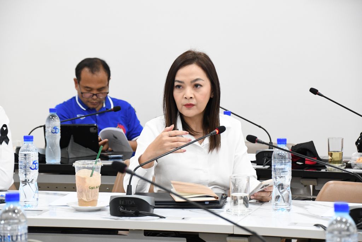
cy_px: 121
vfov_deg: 10.8
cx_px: 181
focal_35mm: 127
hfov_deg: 16.1
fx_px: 1277
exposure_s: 1/60
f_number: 5.3
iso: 3200
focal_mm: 85
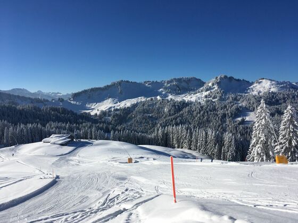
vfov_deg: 48.2
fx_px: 250
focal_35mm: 29
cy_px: 112
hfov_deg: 61.7
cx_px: 149
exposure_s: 1/4049
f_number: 2.2
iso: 25
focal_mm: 4.15
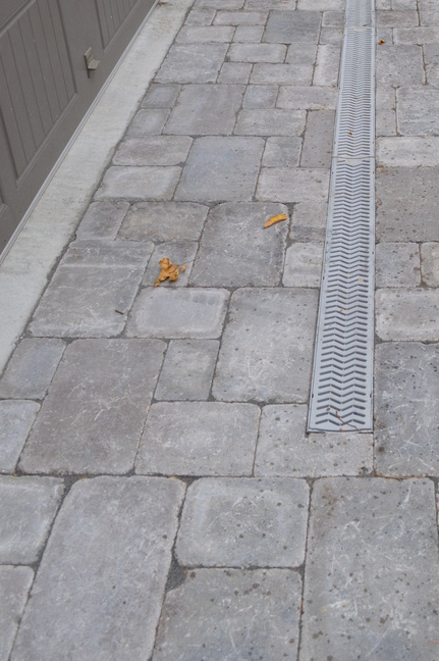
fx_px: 824
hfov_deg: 29.0
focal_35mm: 45
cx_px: 362
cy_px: 151
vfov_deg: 42.1
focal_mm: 18
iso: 400
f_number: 5
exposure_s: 1/100
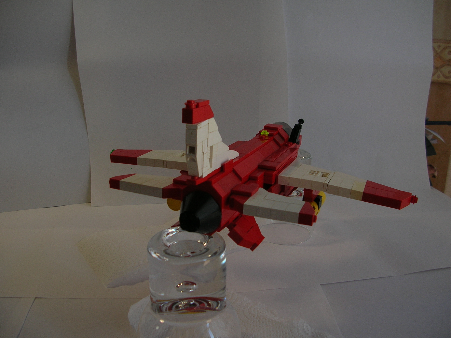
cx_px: 226
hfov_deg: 52.7
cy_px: 169
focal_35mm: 35
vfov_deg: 40.6
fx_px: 456
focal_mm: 5.8
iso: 50
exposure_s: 1/31.3
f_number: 2.8
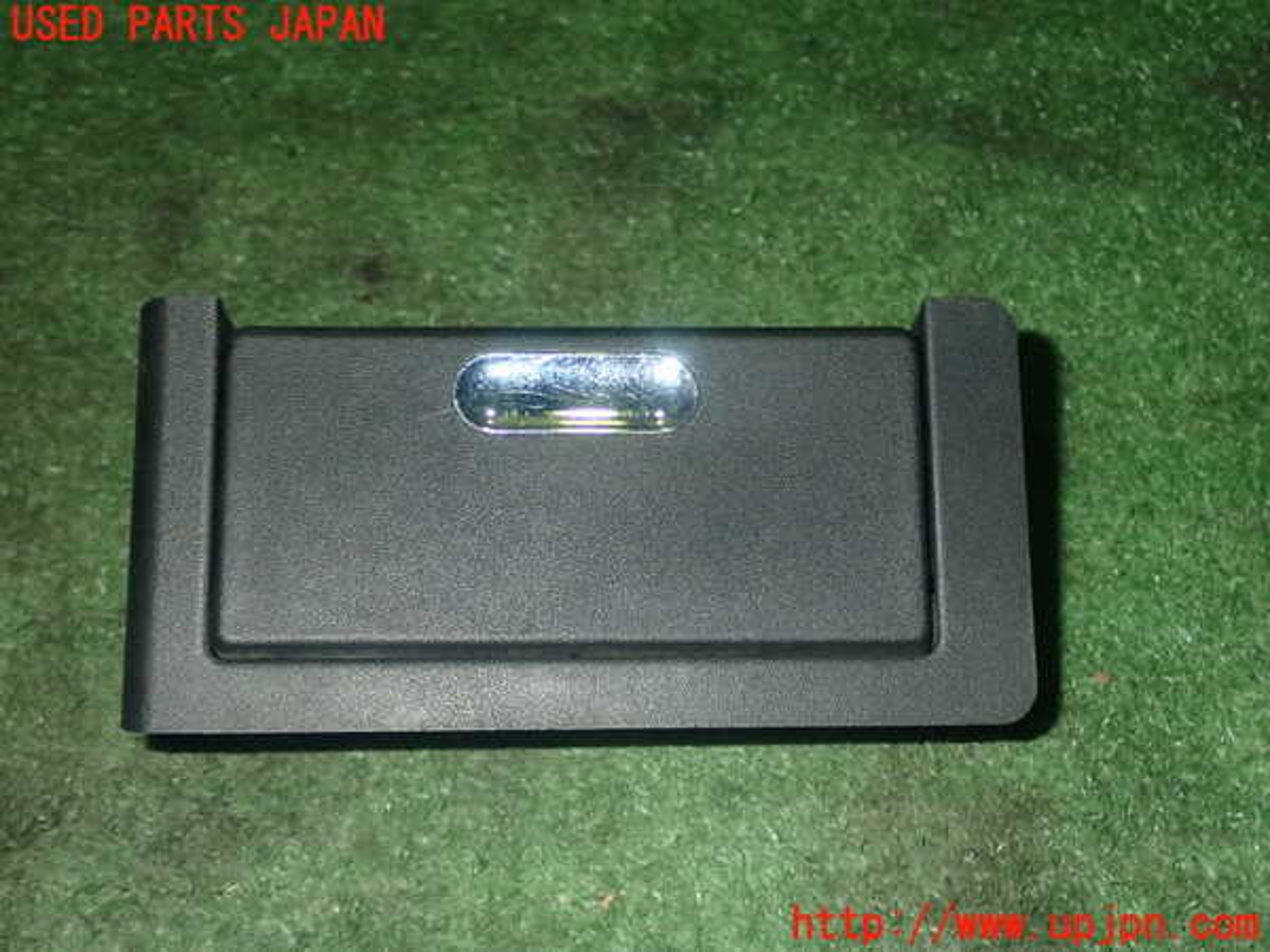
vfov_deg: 29.1
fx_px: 1834
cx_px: 635
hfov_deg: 38.2
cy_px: 476
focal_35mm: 50
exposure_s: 1/50
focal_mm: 9.01
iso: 800
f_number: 9
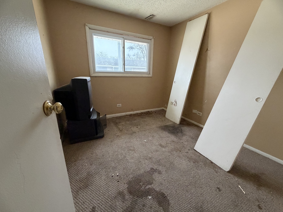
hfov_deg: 102.1
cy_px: 106
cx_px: 142
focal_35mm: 14
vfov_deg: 85.7
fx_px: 114
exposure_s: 1/60
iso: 500
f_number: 2.2
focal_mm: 2.22
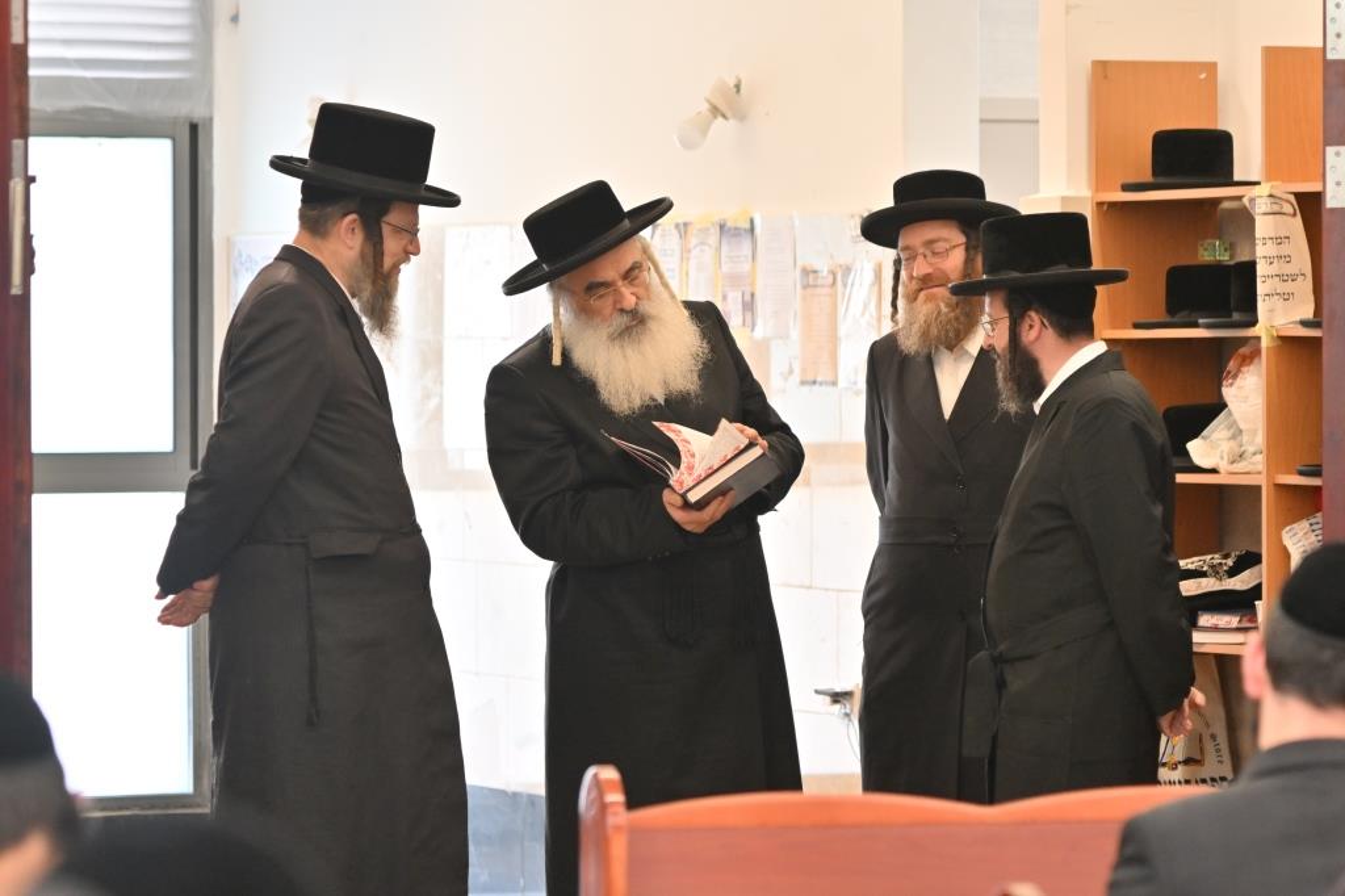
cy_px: 448
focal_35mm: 180
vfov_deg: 7.6
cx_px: 672
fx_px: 6722
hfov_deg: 11.4
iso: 800
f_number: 4
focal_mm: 120
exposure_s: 1/250
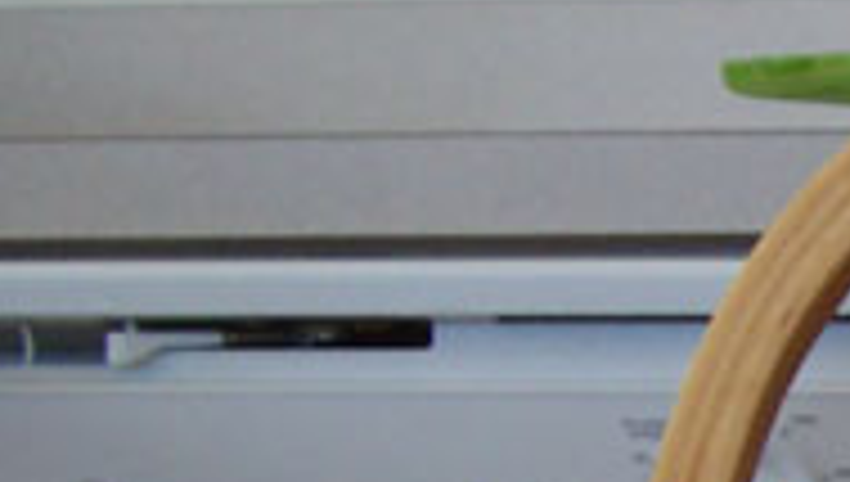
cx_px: 1390
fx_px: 3363
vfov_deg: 8.0
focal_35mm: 149
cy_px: 759
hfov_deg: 13.3
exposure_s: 1/30
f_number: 2.8
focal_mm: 5.6
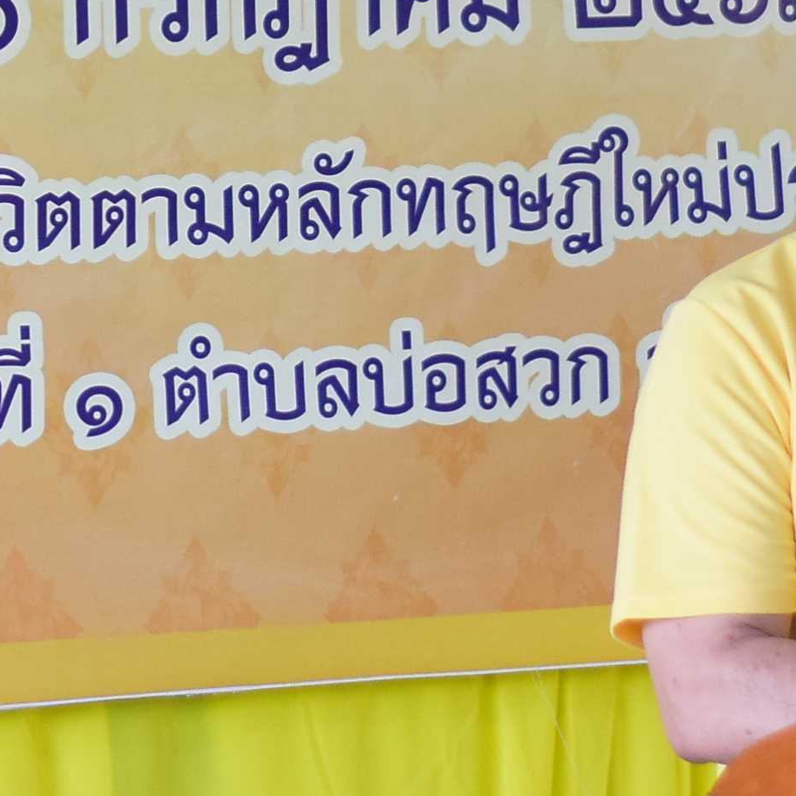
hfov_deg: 5.7
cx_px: 281
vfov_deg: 5.7
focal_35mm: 306
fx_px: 7961
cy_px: -206
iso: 1000
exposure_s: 1/400
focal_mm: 50
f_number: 2
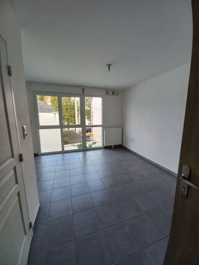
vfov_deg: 106.2
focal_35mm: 13
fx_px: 100
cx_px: 100
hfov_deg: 89.9
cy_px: 132
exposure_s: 1/100
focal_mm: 1.42
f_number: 2.2
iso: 50
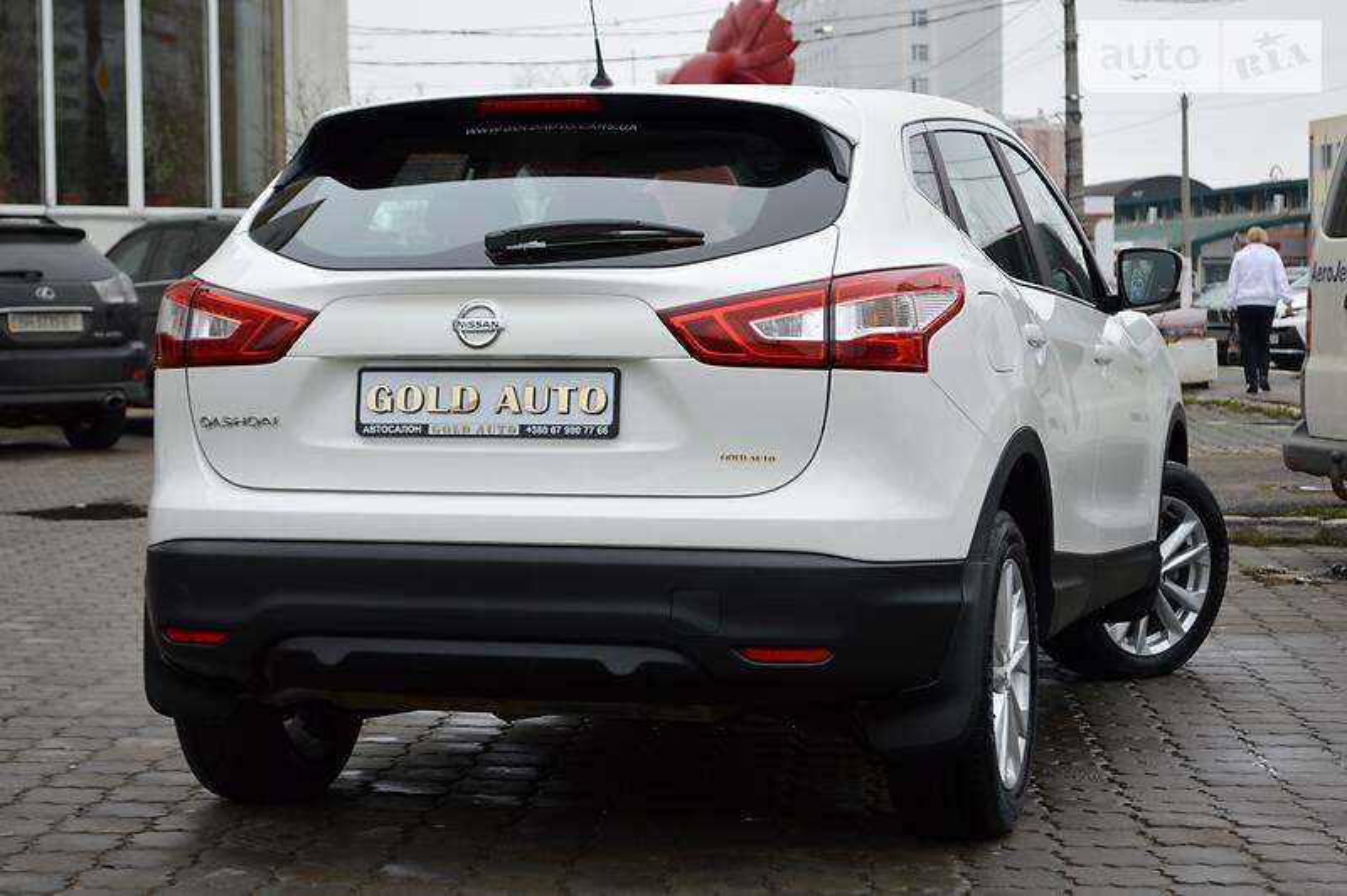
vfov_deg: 18.9
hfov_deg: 28.1
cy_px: 448
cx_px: 674
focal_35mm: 72
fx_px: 2692
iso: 320
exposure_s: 1/125
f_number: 5.6
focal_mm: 48
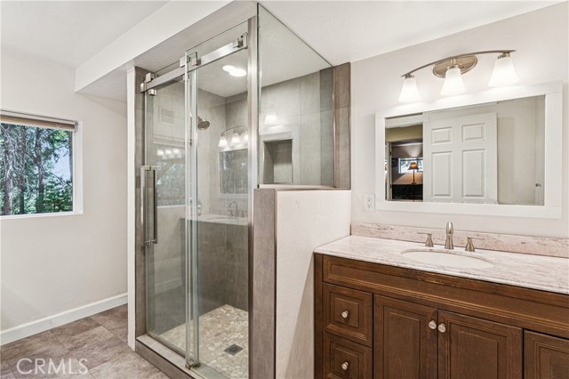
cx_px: 284
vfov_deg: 70.1
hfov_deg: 93.0
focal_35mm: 17
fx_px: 270
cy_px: 190
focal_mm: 17.1
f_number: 13
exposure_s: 1/1.25
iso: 100
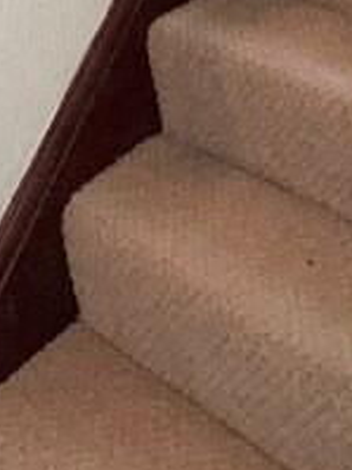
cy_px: -461
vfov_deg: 18.4
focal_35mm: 72
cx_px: -76
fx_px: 977
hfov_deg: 19.2
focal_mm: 2.22
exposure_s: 1/50
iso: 320
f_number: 2.2
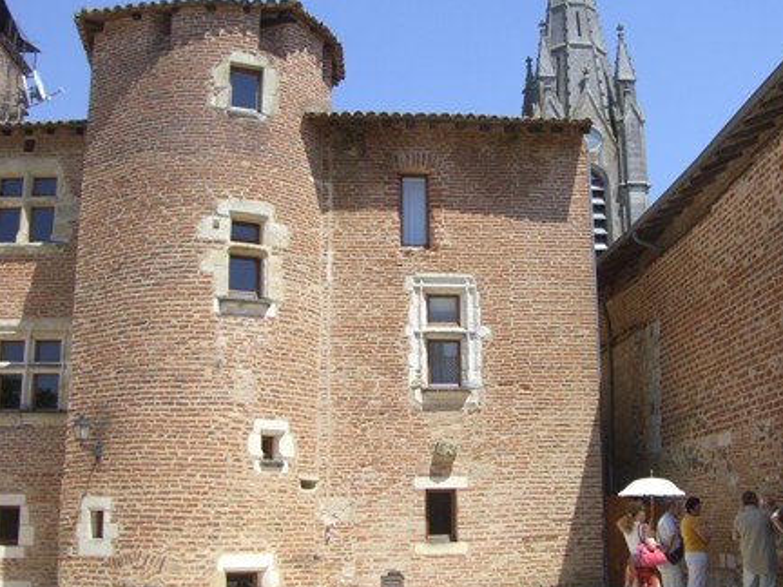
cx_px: 451
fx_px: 995
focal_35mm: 44
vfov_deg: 32.9
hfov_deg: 42.8
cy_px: 309
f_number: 4.3
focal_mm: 6.2
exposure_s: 1/500
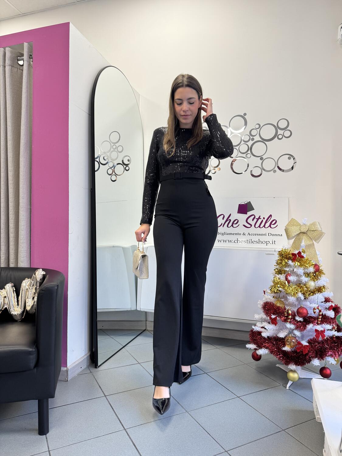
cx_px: 171
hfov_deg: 56.8
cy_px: 228
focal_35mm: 24
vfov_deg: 71.6
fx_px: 316
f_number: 1.78
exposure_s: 1/100
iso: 100
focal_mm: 6.76
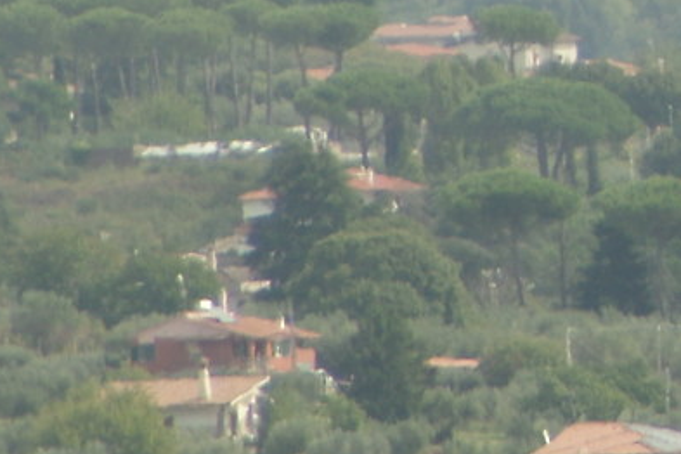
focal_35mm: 1832
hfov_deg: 1.1
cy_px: -83
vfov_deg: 0.8
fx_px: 34653
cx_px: 1547
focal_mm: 200
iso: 200
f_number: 8
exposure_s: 1/500
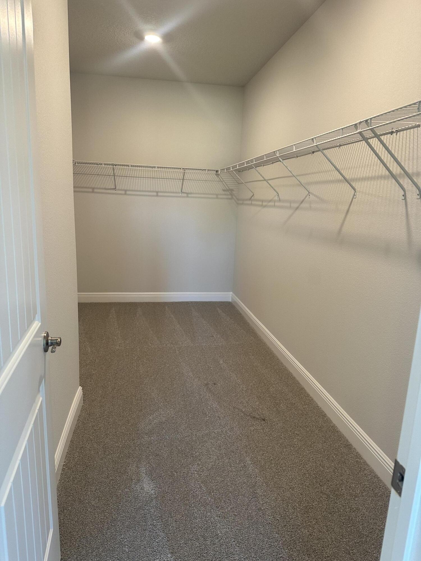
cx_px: 210
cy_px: 280
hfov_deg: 56.8
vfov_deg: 71.6
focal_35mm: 24
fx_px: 389
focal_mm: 6.86
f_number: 1.78
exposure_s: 1/60
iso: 160
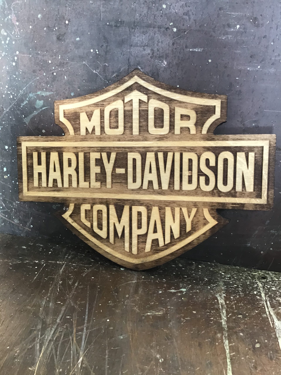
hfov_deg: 45.4
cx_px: 140
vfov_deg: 58.4
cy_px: 188
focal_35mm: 31
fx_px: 336
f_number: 2.4
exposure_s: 1/33
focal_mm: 3.3
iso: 100
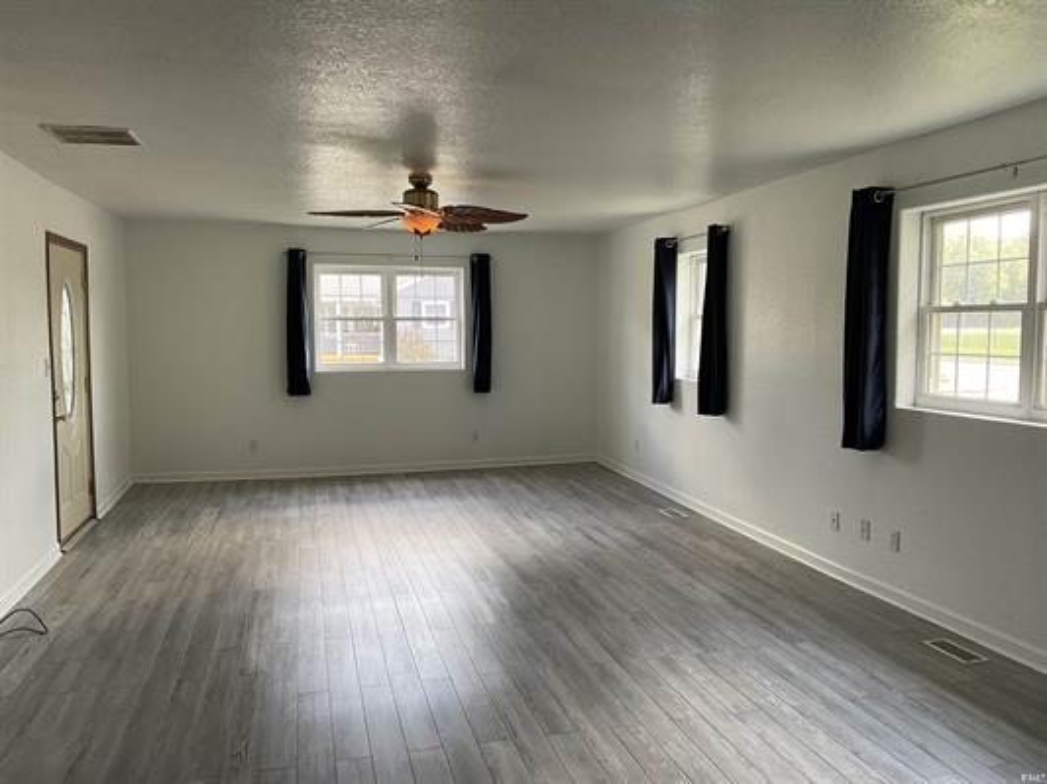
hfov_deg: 61.7
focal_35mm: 29
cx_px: 524
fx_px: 877
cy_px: 392
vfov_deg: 48.2
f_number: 1.8
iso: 40
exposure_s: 1/60
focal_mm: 3
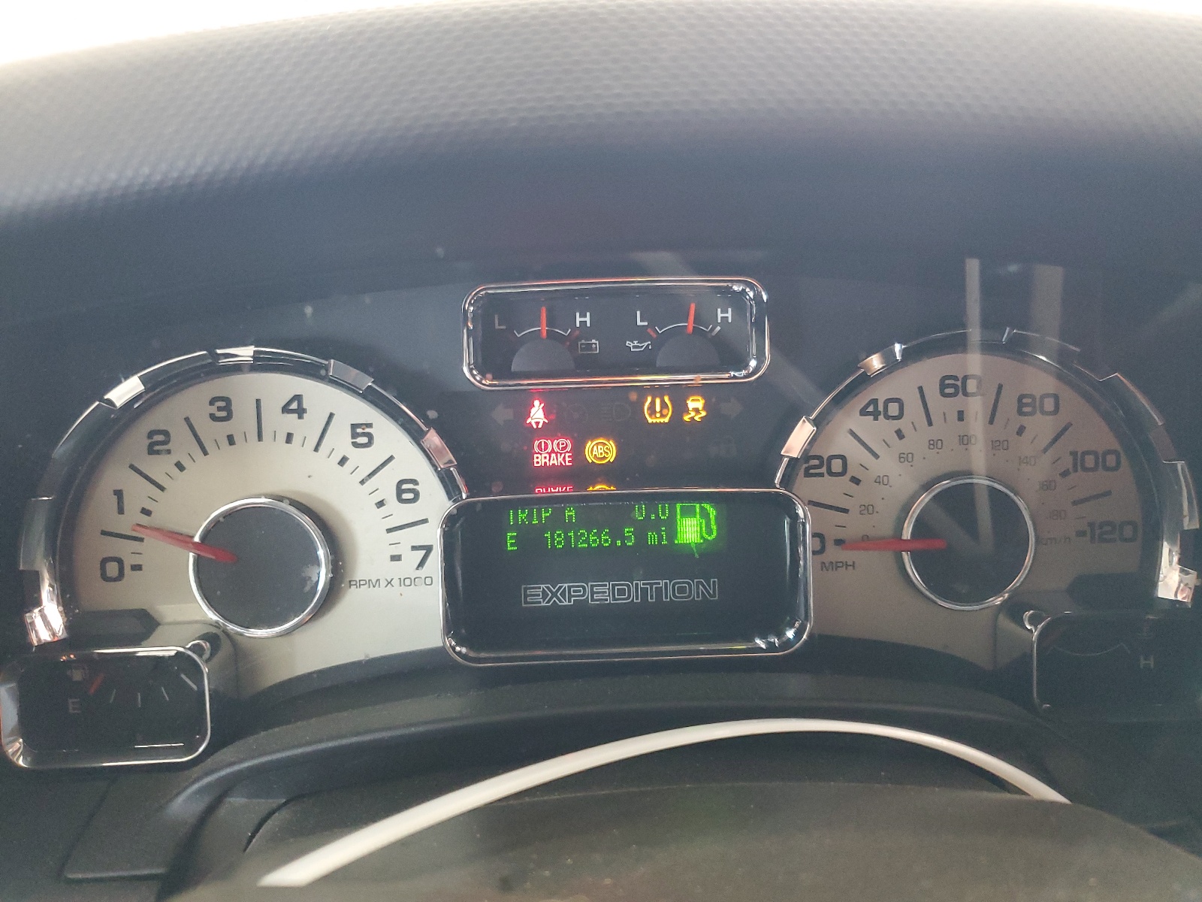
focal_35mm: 26
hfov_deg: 67.3
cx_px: 601
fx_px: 903
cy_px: 451
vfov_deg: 53.1
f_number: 1.5
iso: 283
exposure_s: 1/30
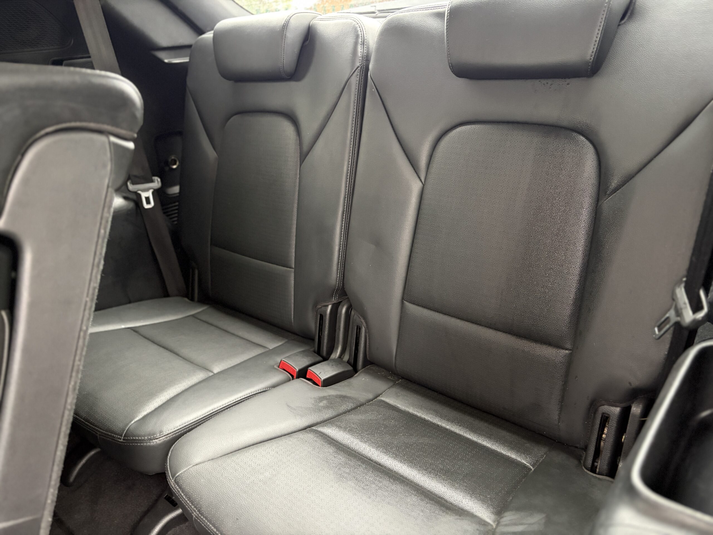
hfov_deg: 67.3
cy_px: 268
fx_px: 536
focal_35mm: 26
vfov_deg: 53.1
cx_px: 356
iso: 640
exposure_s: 1/30
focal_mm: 5.96
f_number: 1.6
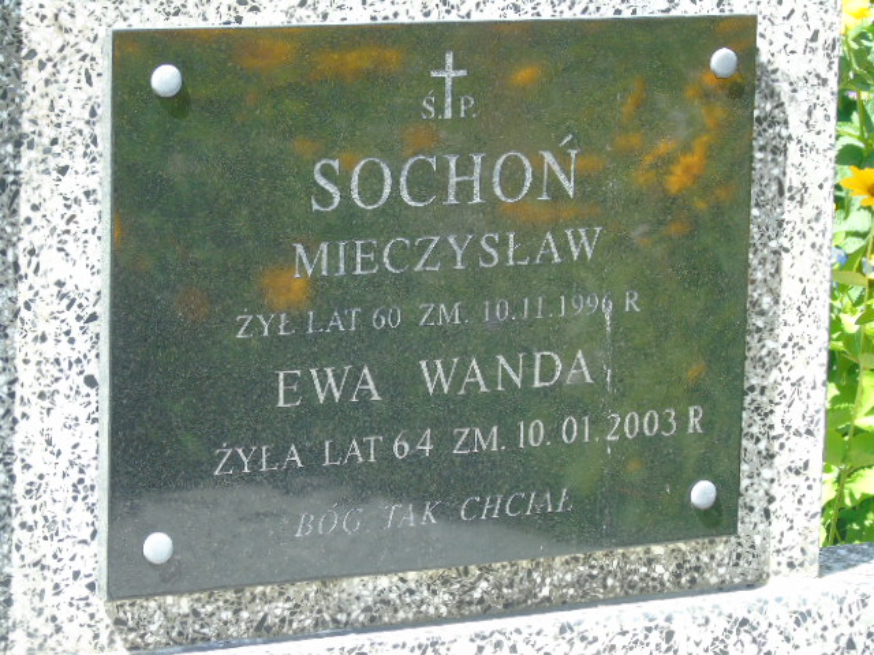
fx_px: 3585
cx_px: 437
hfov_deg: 13.9
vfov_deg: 10.4
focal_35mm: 142
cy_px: 328
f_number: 4.7
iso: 100
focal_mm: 25
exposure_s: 1/125
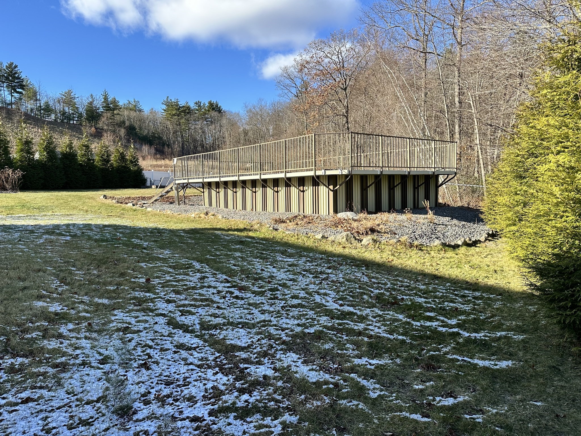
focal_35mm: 24
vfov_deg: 56.8
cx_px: 290
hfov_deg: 71.6
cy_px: 218
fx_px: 403
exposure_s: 1/1779
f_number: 1.78
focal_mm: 6.86
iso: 80
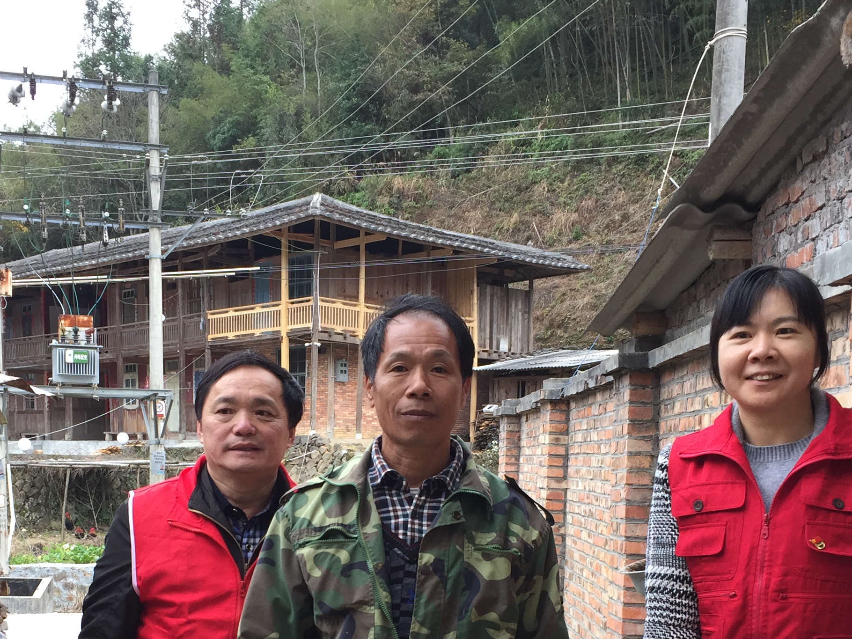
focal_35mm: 52
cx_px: 358
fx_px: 1280
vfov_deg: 27.1
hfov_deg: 36.7
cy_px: 564
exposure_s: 1/100
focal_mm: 4.15
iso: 50
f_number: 2.2
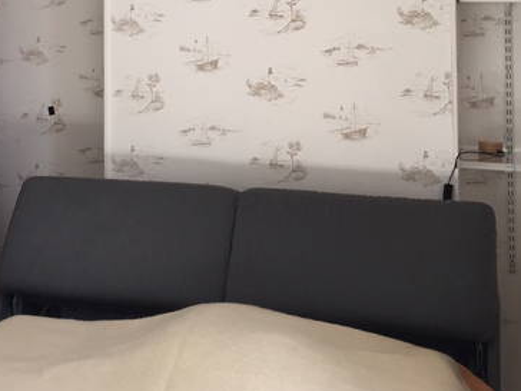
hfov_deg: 30.5
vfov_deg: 22.4
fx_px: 948
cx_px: 167
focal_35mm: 63
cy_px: -1
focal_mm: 4.15
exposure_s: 1/100
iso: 32
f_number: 2.2
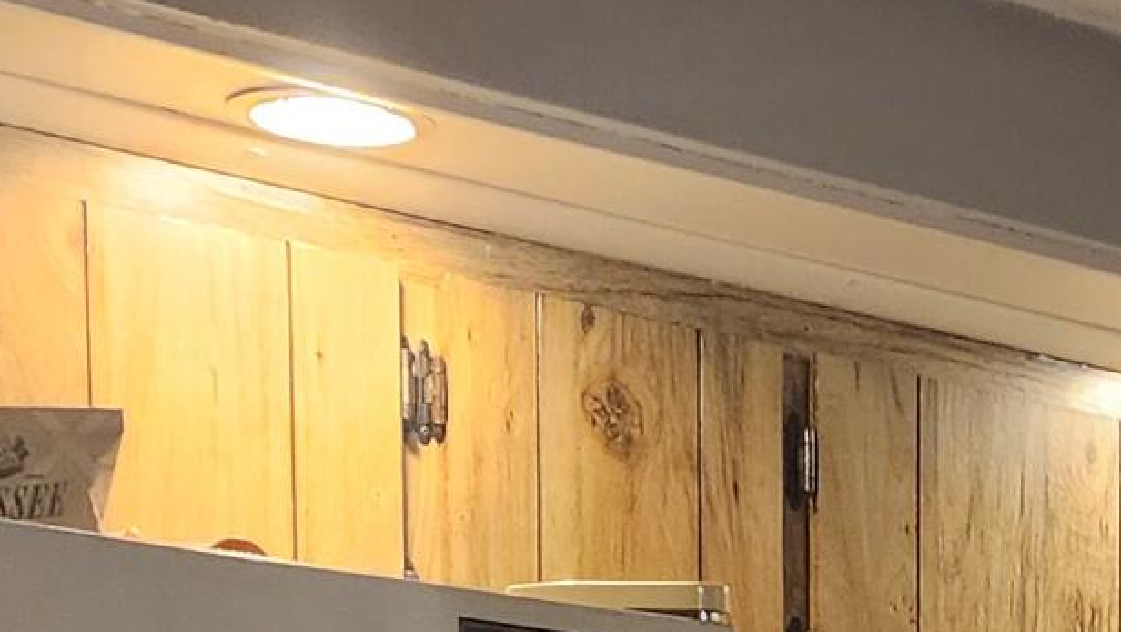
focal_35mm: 122
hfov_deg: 16.5
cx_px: 1523
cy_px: 1508
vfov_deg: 9.0
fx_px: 3628
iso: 400
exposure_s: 1/120
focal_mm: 6.4
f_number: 1.8
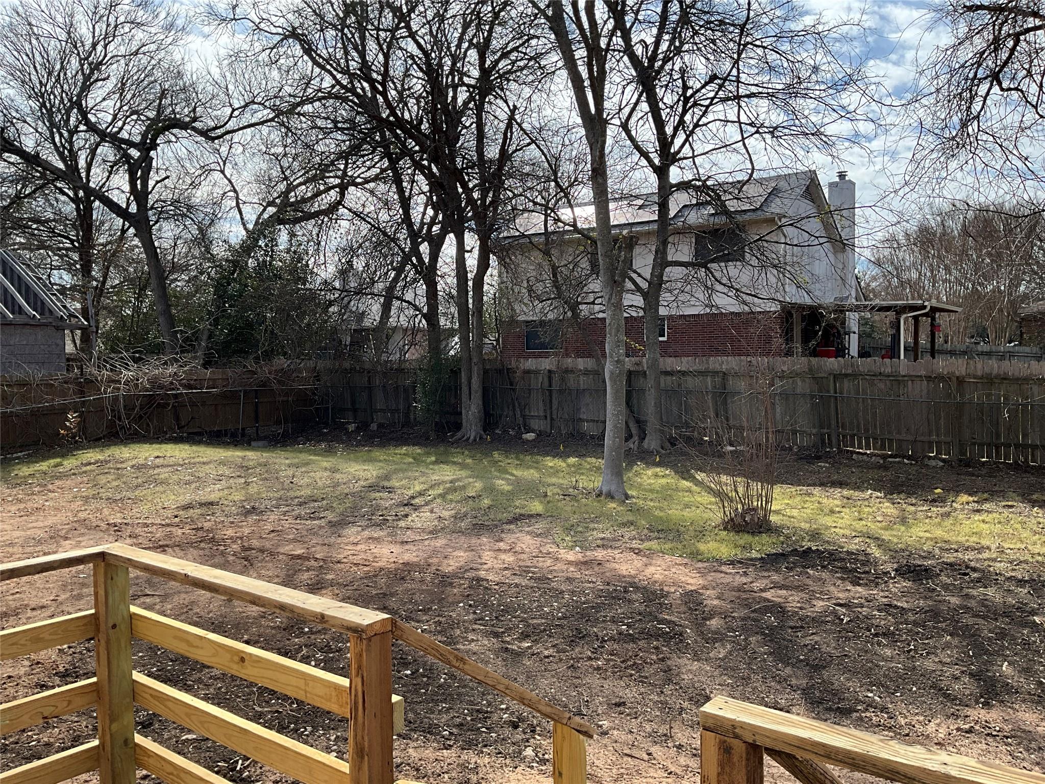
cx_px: 522
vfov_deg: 48.2
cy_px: 392
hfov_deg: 61.7
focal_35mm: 29
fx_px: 875
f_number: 1.8
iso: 25
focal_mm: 3
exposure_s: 1/1195
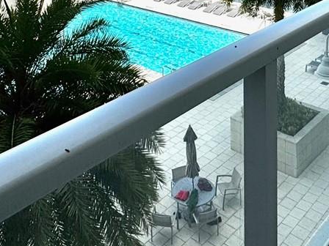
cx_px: 188
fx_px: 475
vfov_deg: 24.0
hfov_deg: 38.1
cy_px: -105
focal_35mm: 50
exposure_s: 1/2770
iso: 50
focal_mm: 2.22
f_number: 2.2
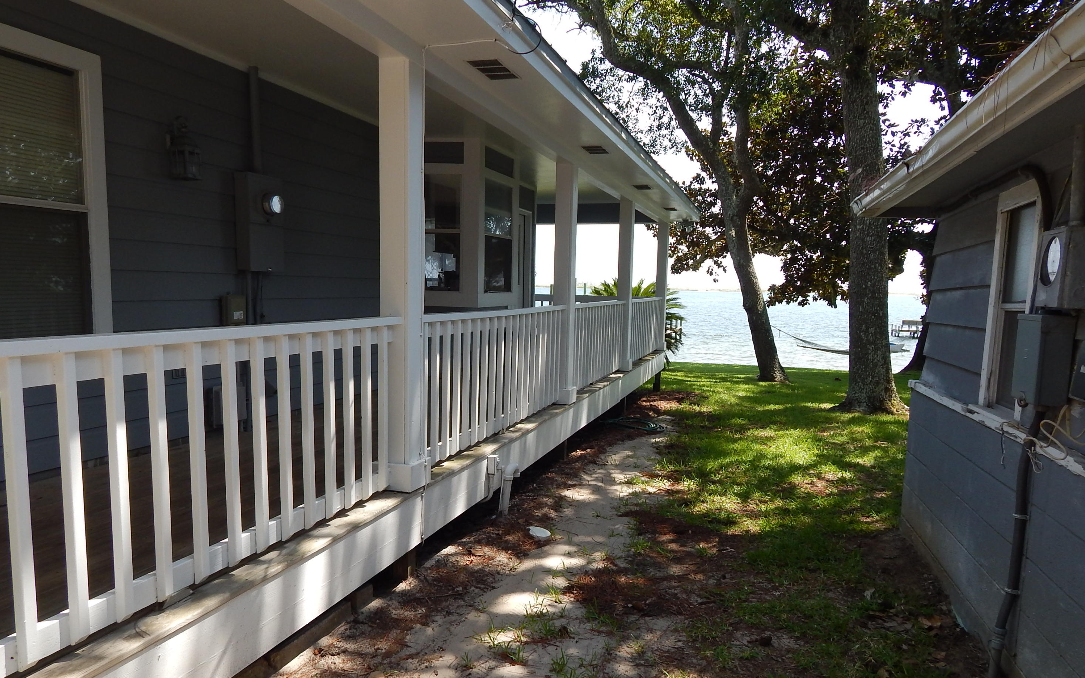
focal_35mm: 25
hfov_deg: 72.6
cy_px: 379
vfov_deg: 49.2
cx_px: 538
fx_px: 739
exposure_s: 1/500
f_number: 3
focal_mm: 4
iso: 125
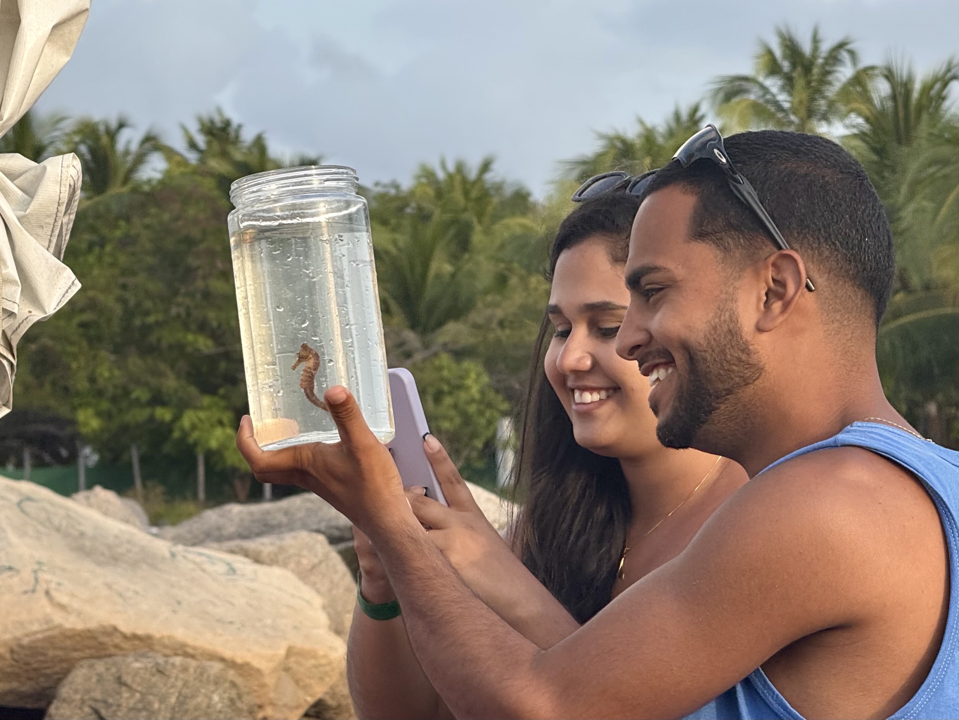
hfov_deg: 16.4
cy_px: 360
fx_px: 3324
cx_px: 480
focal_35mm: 120
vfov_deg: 12.3
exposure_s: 1/327
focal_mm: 15.66
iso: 50
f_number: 2.8
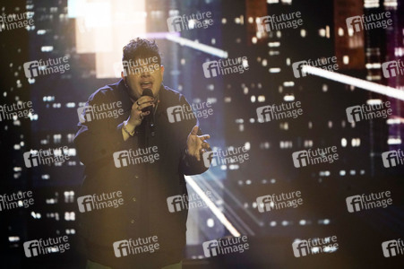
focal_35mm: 553
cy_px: 134
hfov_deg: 3.7
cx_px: 202
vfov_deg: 2.5
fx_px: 6201
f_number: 6.3
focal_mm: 553
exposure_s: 1/250
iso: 6400
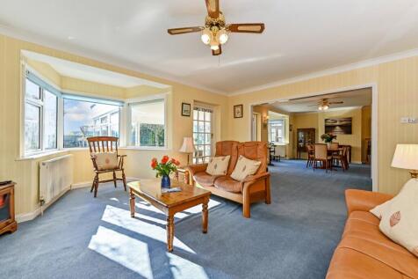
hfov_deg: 104.3
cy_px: 140
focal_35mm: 14
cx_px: 209
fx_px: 162
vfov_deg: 81.2
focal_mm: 14
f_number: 8
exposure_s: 1/160
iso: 400
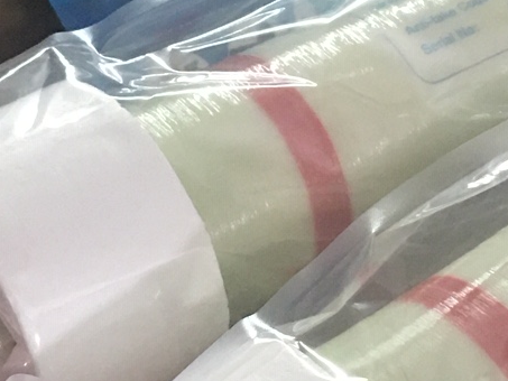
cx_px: 265
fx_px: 1894
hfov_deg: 15.3
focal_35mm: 129
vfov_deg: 11.5
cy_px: 96
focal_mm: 4.15
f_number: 2.2
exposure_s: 1/17
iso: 125
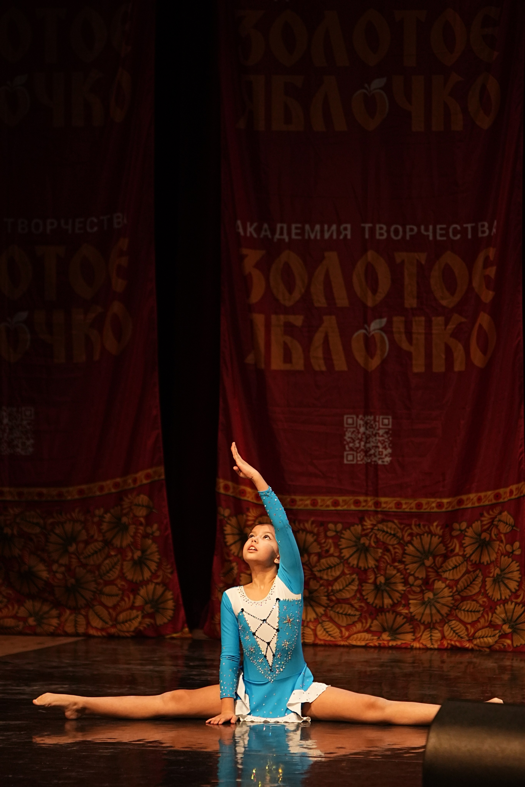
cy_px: 394
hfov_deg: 6.0
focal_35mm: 229
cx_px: 262
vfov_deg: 9.0
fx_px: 5009
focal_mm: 153
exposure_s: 1/400
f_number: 2.8
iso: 1600
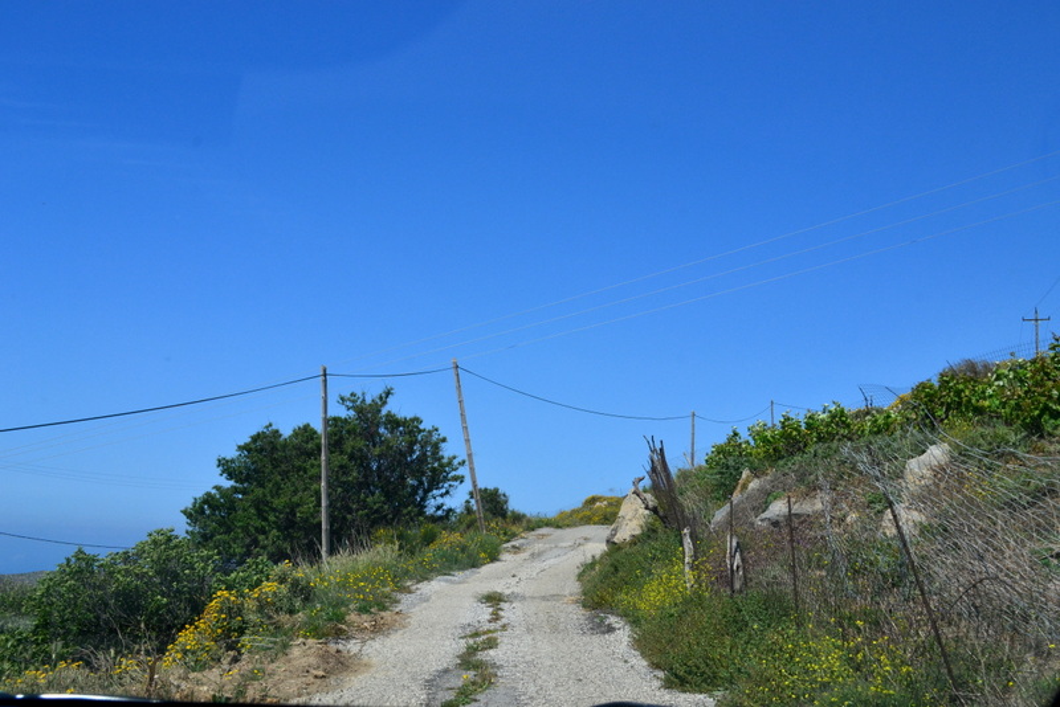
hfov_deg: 46.4
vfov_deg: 31.9
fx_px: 1237
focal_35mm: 42
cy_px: 354
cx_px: 530
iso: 360
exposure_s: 1/500
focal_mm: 28
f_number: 11
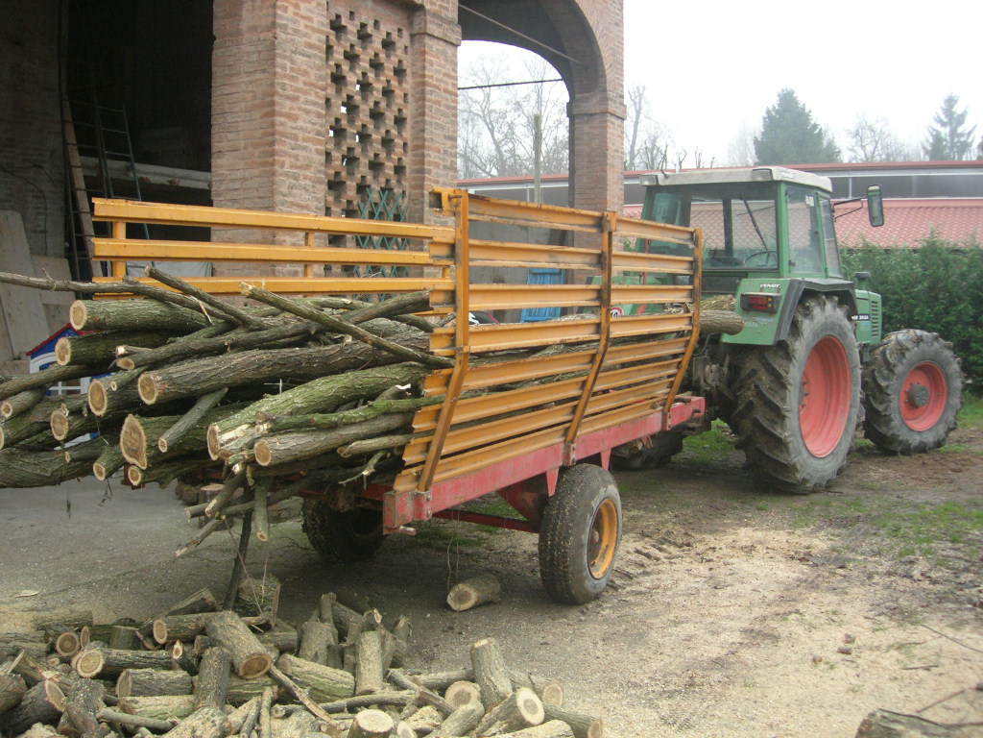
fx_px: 1079
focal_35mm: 38
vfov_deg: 37.7
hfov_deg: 49.0
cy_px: 369
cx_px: 492
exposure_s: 1/115
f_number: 2.8
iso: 140
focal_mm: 7.8
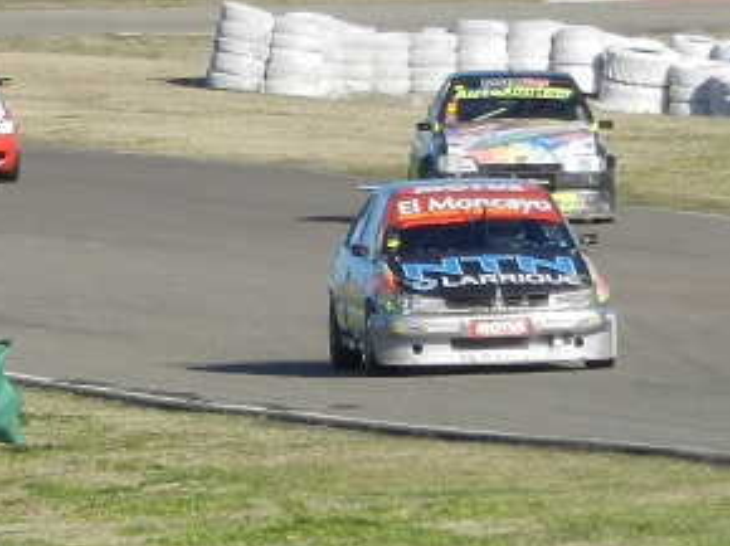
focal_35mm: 1858
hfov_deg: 1.1
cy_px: 231
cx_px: -45
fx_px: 39150
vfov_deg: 0.8
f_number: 5.7
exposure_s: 1/800
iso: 160
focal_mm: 95.6
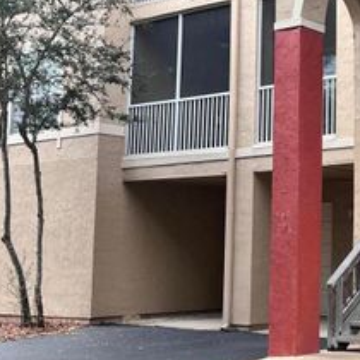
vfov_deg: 23.6
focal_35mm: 73
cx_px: 417
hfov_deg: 22.1
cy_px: 126
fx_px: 859
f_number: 1.5
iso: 50
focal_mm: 5.7
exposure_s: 1/1224
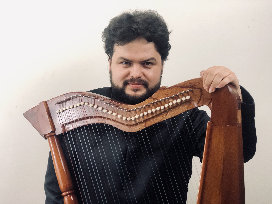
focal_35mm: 57
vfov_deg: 25.7
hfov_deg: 33.8
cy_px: 102
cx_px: 136
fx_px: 448
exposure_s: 1/30
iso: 250
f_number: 2.8
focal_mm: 6.6
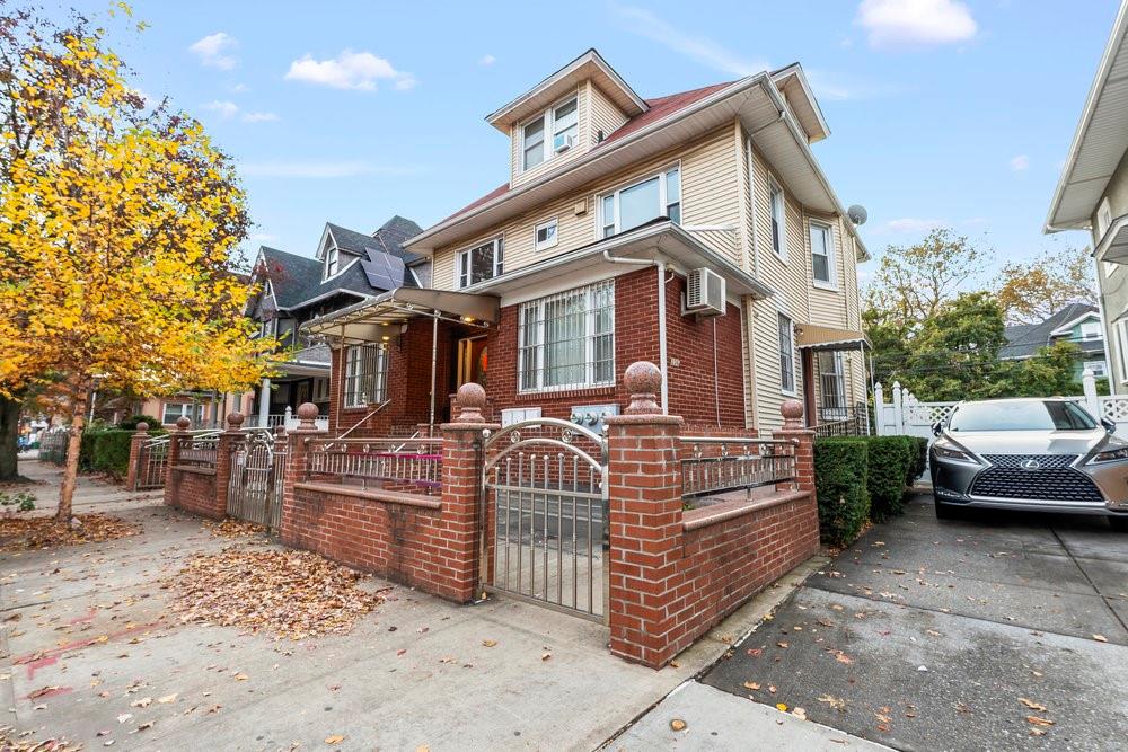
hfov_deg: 98.5
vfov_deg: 75.5
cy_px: 376
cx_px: 564
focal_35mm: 16
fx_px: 486
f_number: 8
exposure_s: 1/640
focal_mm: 15.5
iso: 800
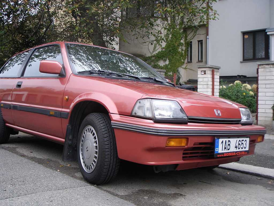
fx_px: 301
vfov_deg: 37.7
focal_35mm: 38
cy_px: 103
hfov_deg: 49.0
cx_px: 137
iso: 50
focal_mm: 6.7
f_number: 3.5
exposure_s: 1/40
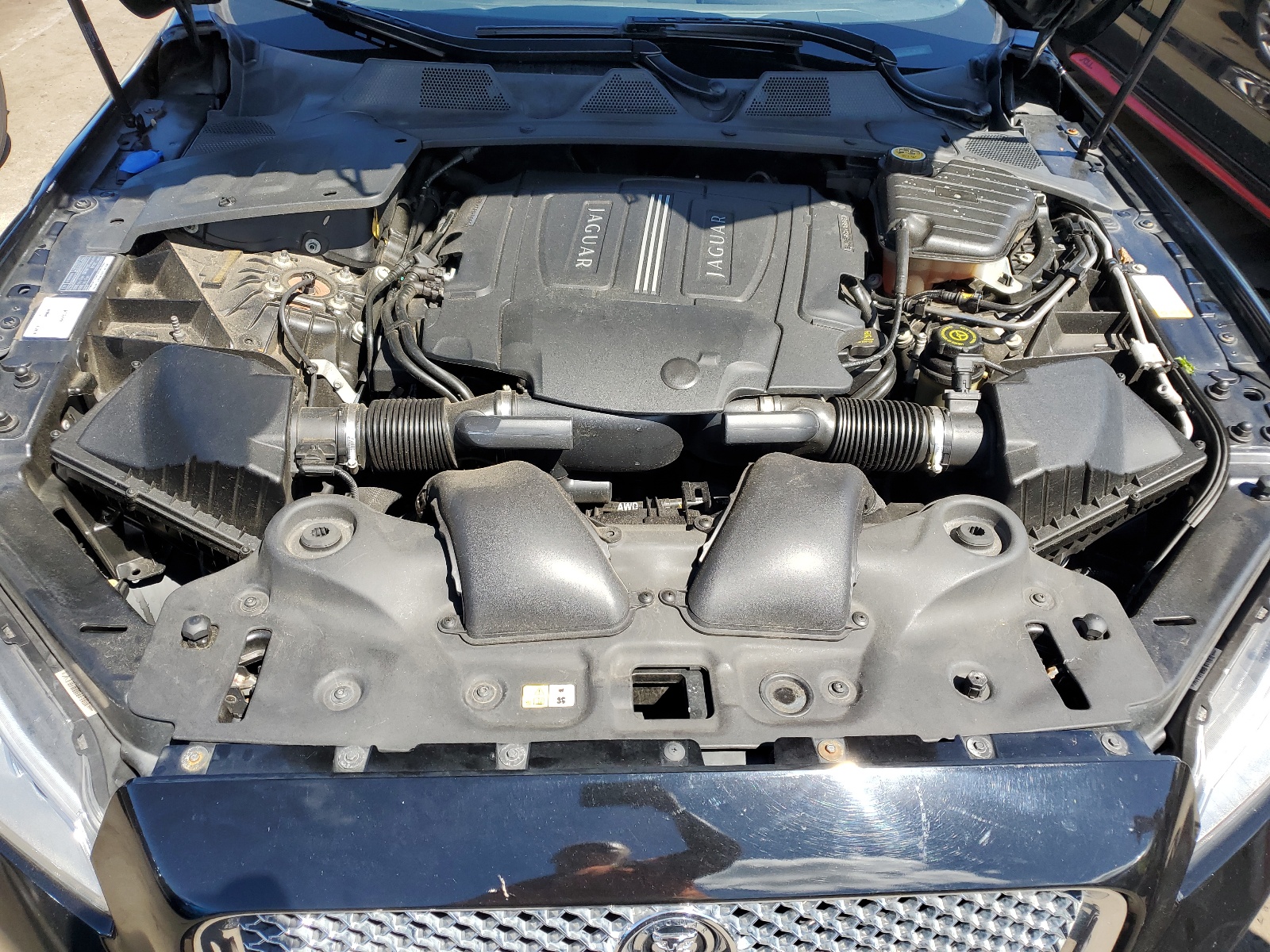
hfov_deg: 67.3
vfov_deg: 53.1
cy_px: 476
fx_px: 954
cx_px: 635
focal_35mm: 26
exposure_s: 1/1000
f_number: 1.5
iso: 50
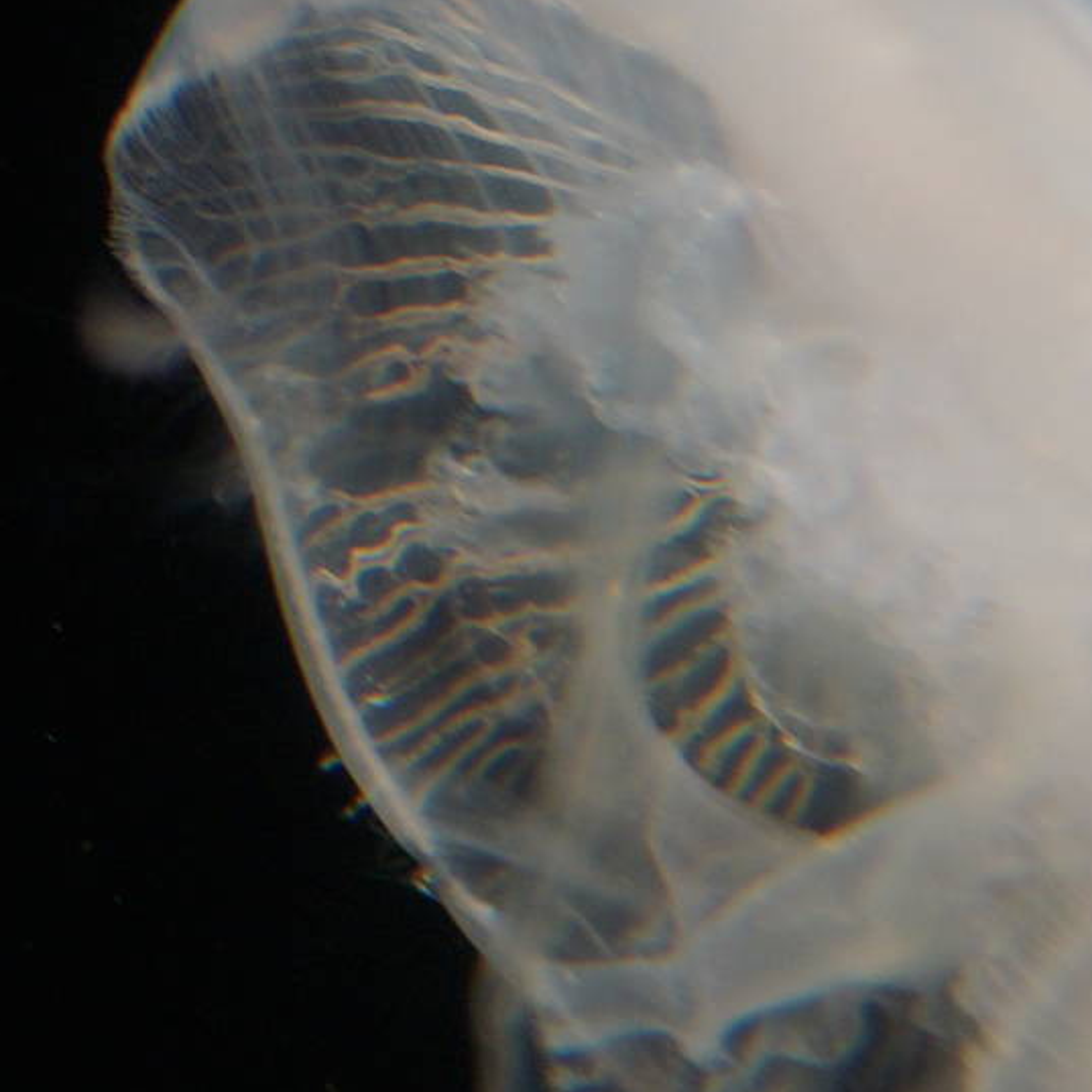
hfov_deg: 15.3
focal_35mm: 114
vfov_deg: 15.3
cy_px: 705
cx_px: 569
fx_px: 4069
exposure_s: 1/20
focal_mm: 30
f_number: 2.8
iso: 1600
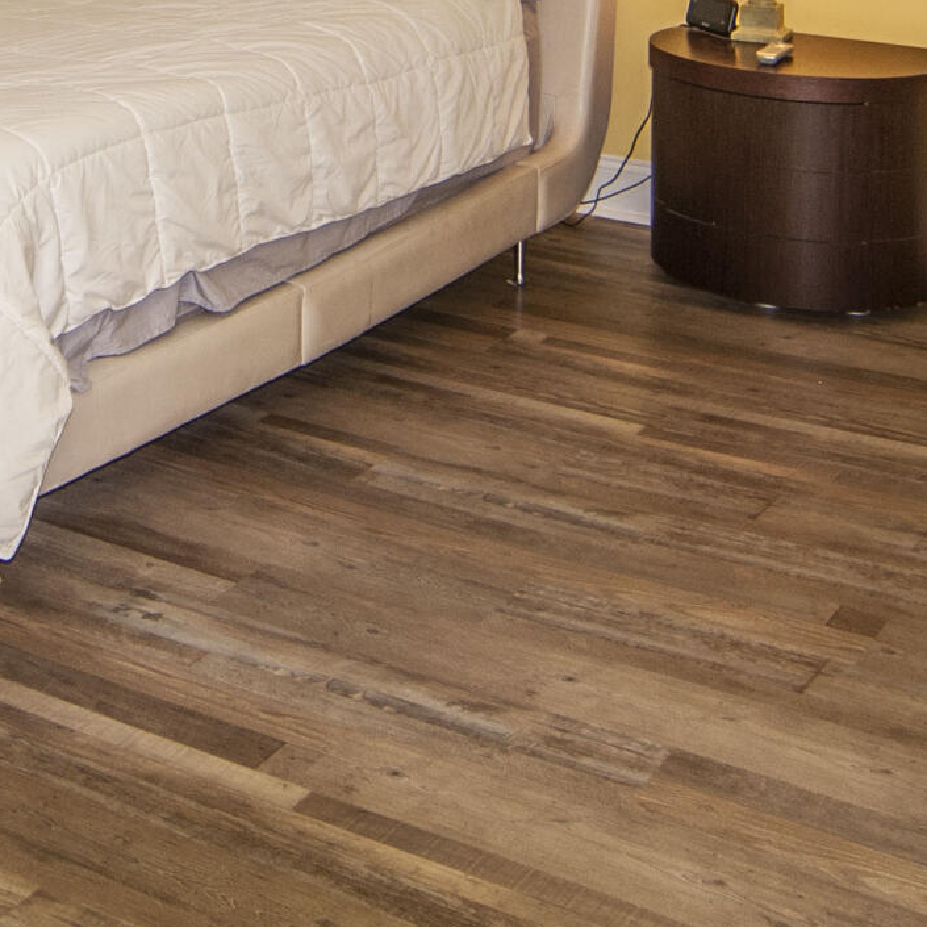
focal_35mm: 65
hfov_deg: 25.4
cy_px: -375
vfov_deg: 22.7
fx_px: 1969
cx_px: 45
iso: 200
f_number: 5.6
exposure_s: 1/60
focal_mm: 12
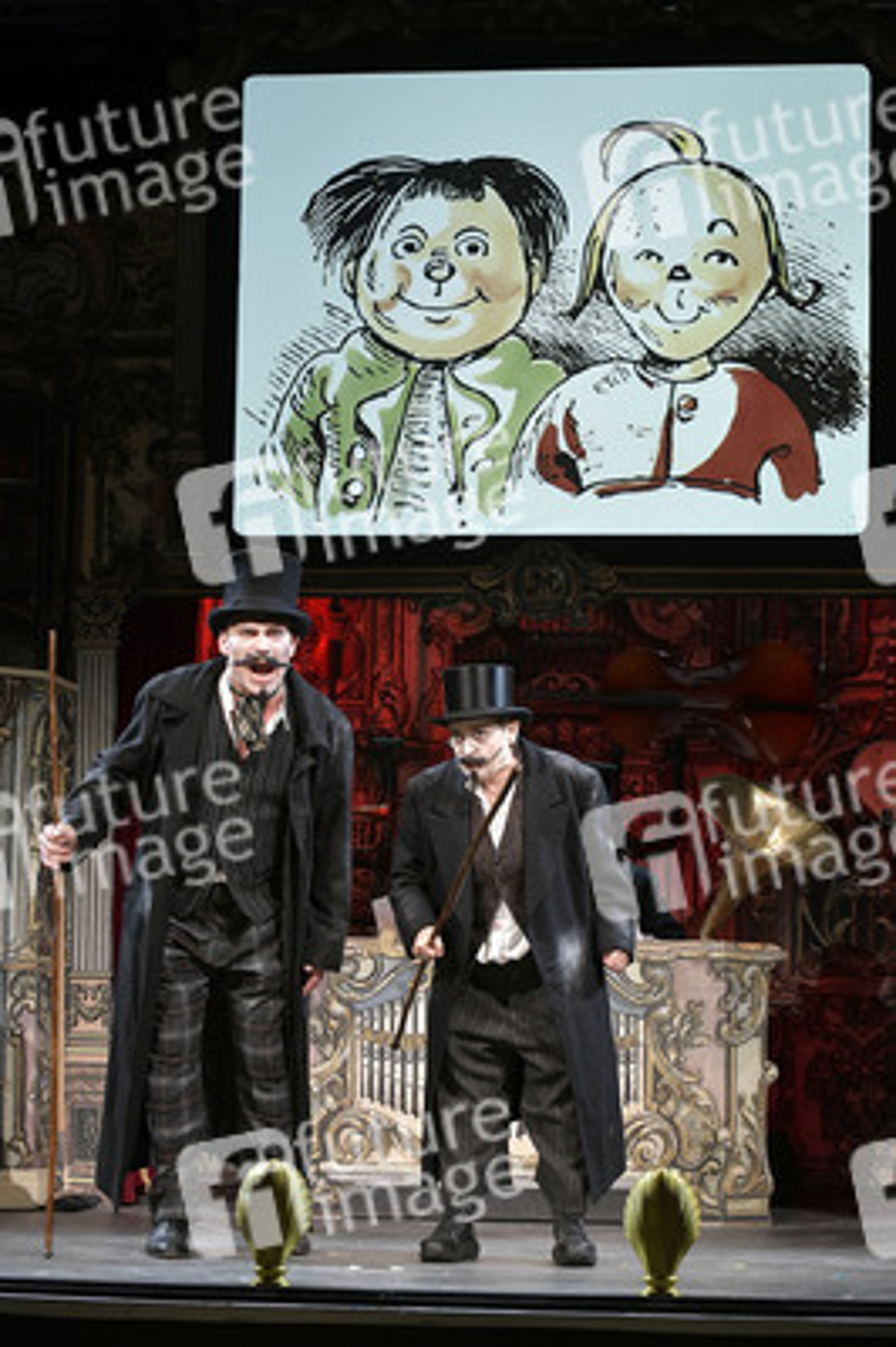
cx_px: 448
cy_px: 674
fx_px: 2618
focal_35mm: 70
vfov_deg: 28.9
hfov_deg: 19.4
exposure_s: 1/200
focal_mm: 70
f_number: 5.6
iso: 2500
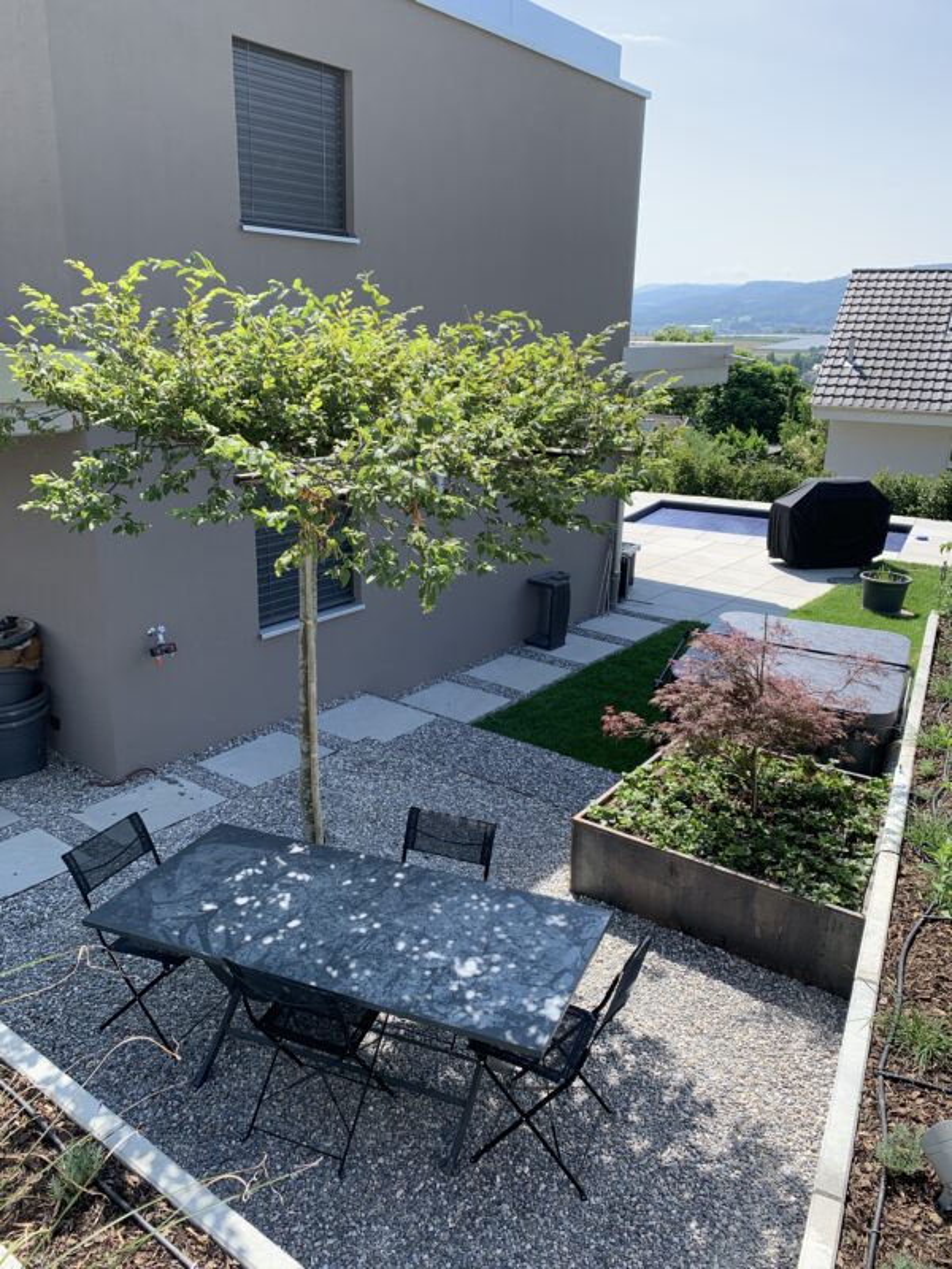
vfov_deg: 67.3
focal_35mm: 26
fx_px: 953
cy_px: 634
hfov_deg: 53.1
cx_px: 476
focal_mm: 4.25
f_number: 1.8
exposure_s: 1/894
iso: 25
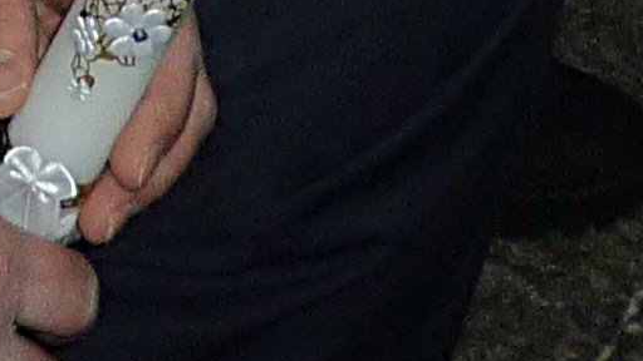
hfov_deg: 7.6
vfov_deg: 3.9
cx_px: -121
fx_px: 4791
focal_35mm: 281
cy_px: -1434
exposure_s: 1/30
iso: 125
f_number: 3.6
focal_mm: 5.8
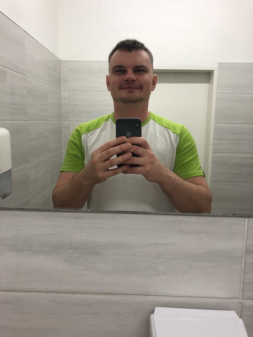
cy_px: 168
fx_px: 273
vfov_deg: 63.4
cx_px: 126
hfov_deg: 49.7
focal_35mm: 28
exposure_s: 1/33
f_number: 1.8
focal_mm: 4
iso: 40
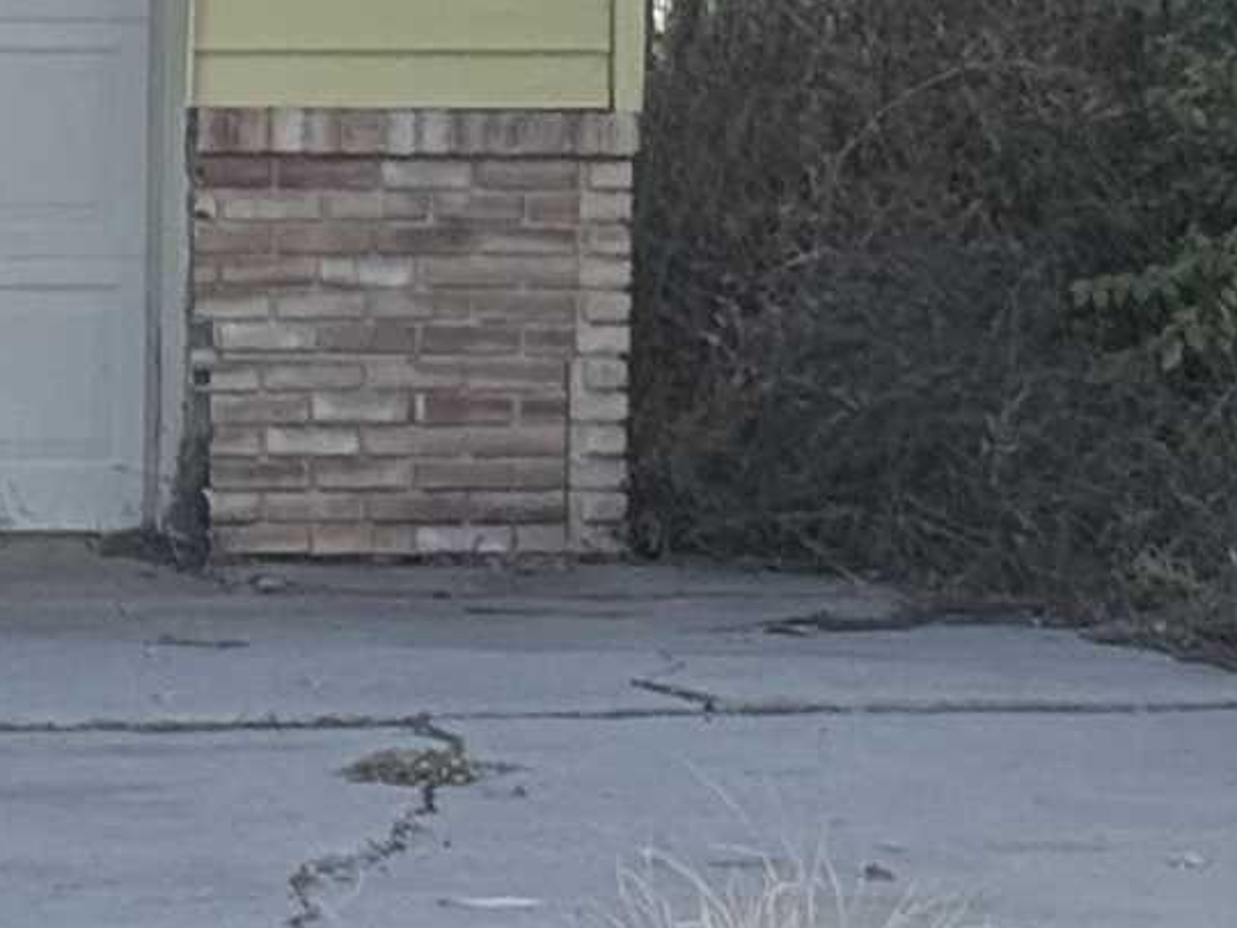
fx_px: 9756
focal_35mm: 273
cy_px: 309
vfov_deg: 5.4
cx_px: -1913
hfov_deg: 6.8
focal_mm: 6.76
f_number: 1.78
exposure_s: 1/1041
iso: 100
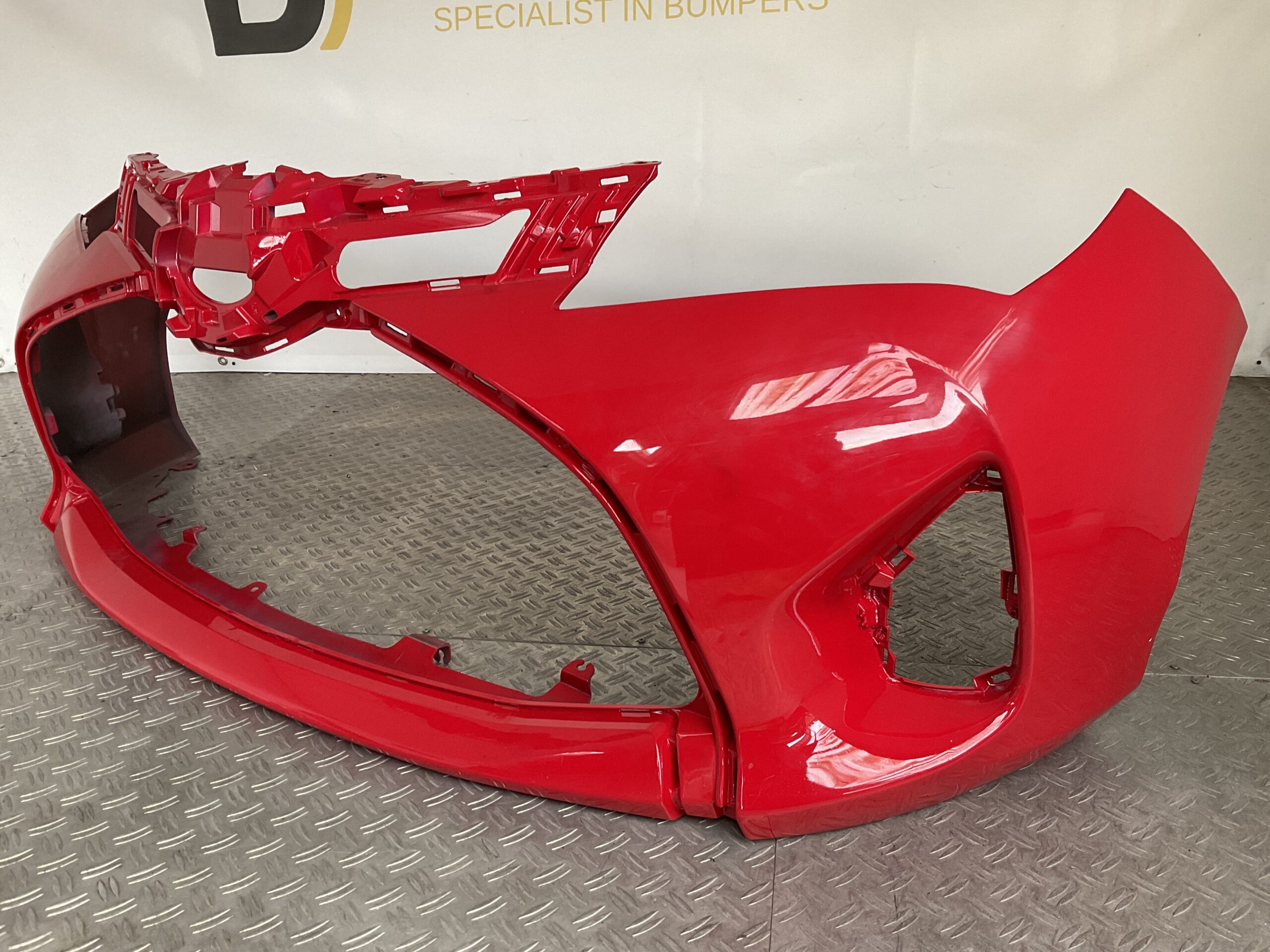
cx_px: 635
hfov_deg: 61.7
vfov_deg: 48.2
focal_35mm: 29
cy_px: 476
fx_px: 1064
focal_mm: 3
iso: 64
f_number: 1.8
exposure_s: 1/50
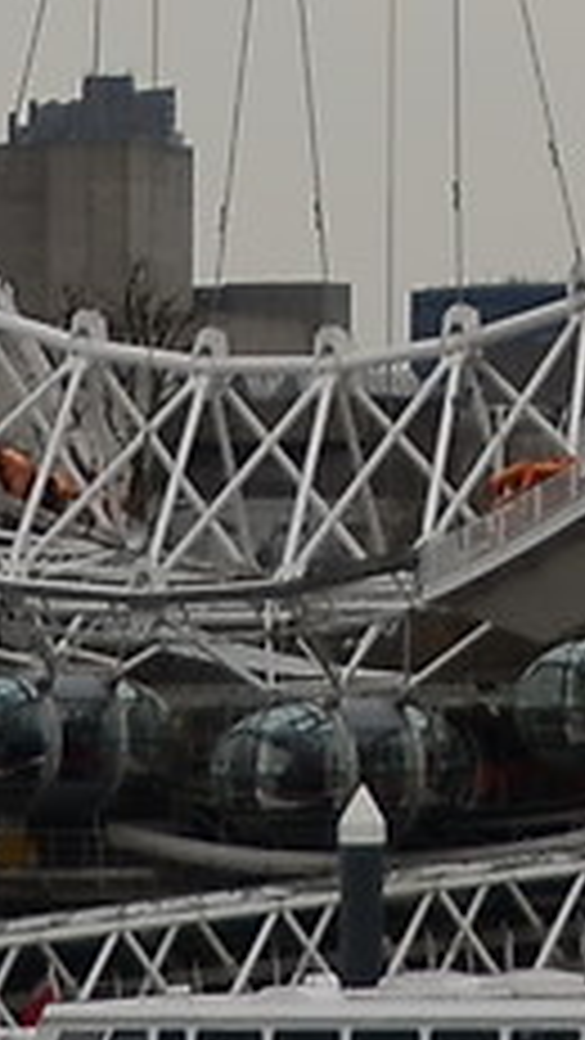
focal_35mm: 504
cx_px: 1413
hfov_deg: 2.4
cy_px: -1434
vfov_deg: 4.2
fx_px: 13905
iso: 100
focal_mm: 31
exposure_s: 1/640
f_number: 4
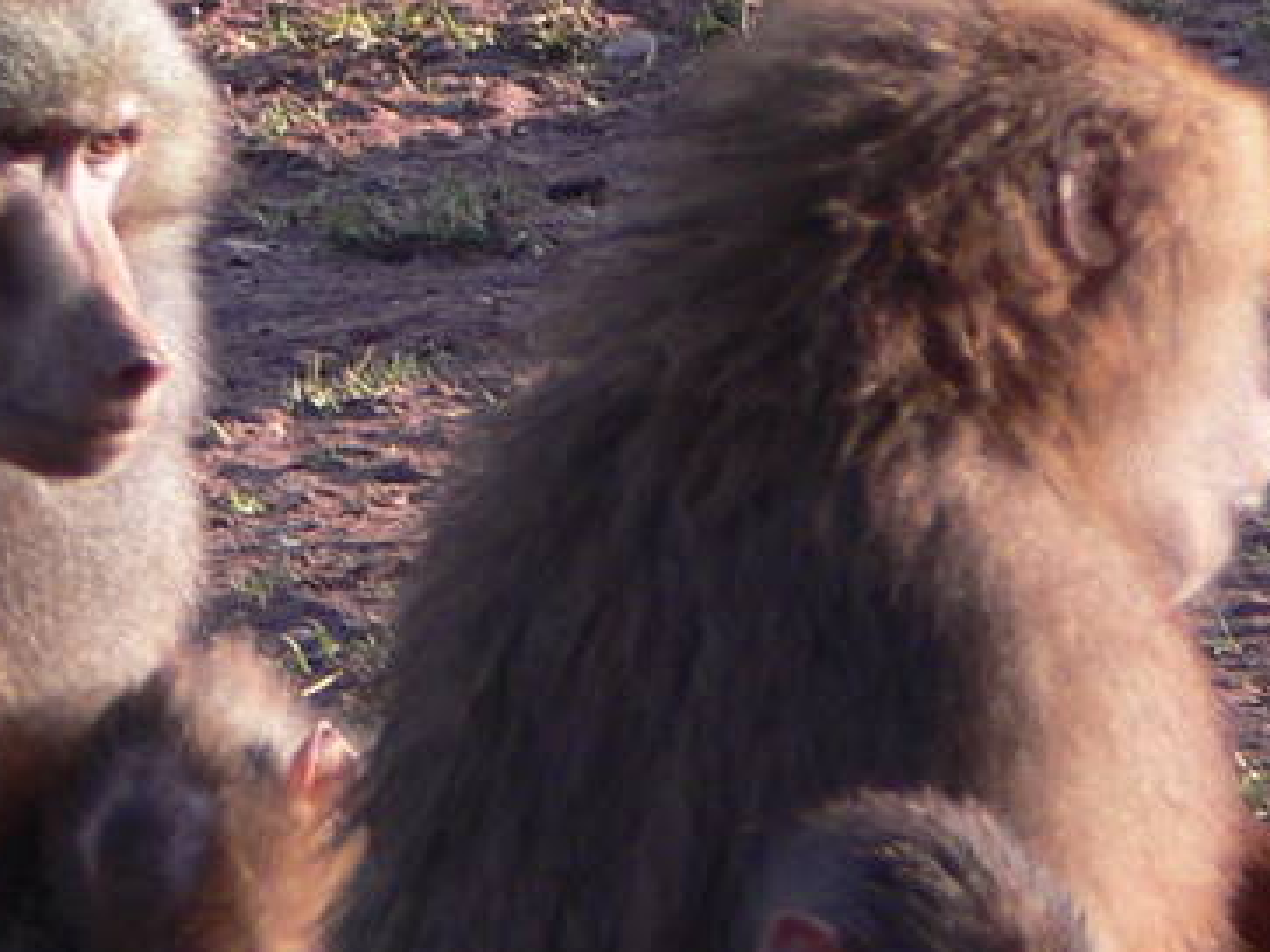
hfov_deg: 1.9
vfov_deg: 1.4
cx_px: -1336
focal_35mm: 1036
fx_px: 37996
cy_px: -900
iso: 80
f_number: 4
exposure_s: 1/125
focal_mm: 49.8
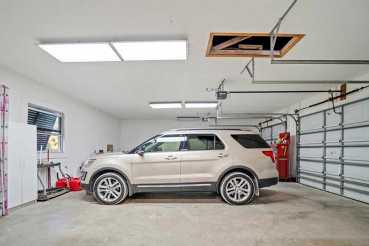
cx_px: 186
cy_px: 125
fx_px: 164
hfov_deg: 96.7
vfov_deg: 73.7
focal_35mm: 16
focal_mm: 14
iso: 125
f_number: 2.8
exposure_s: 1/8
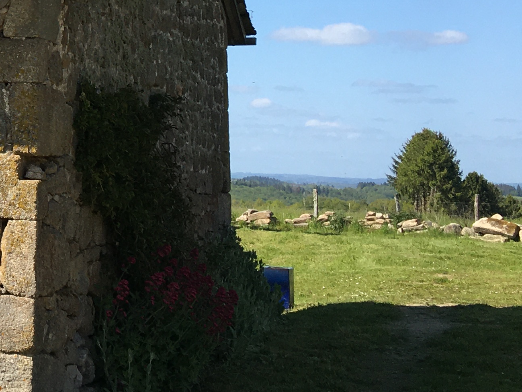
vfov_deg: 15.9
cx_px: -282
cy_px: -46
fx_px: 1357
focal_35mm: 90
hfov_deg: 18.9
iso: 25
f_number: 2.2
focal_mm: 4.15
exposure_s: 1/1054
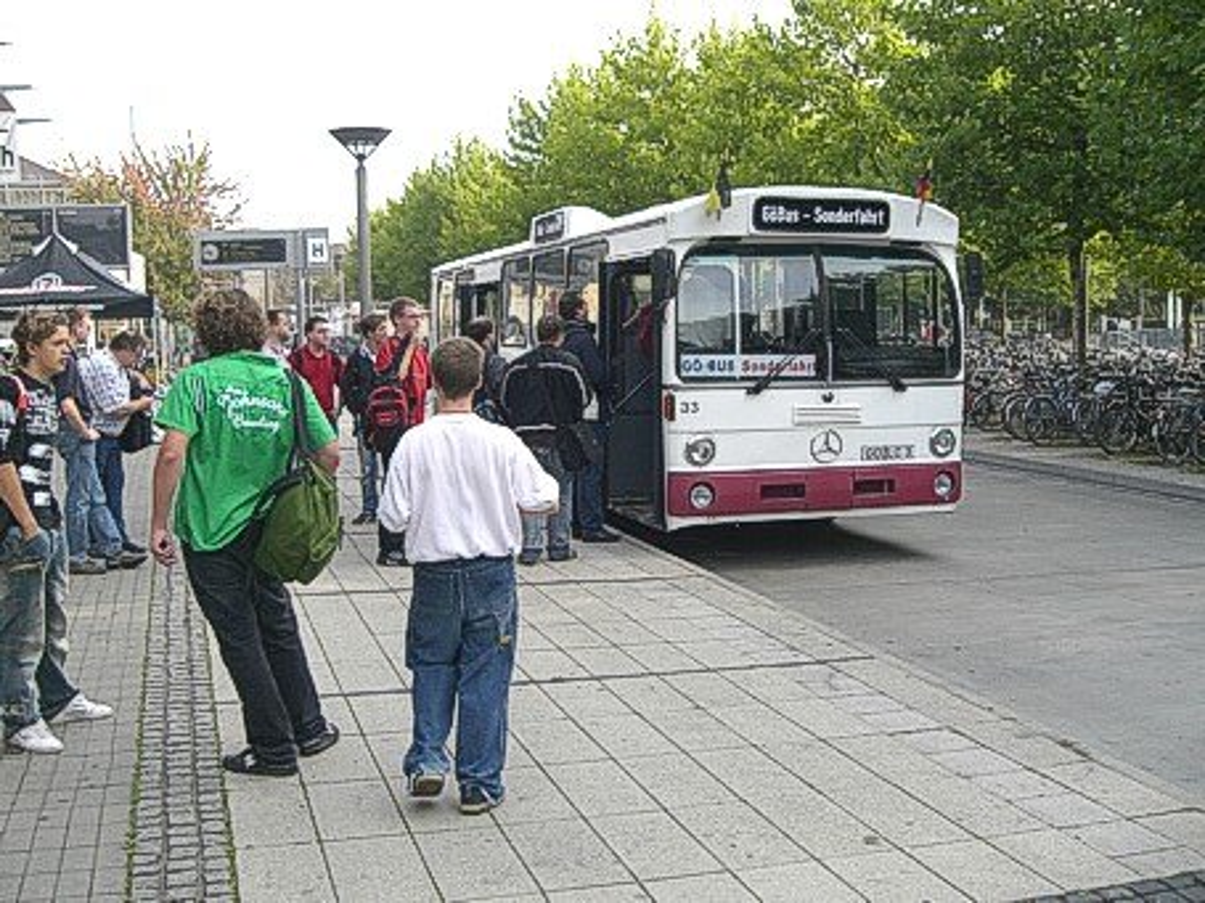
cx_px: 602
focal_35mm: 38
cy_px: 452
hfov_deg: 49.0
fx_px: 1322
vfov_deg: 37.7
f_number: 3.1
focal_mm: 6.3
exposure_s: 1/250
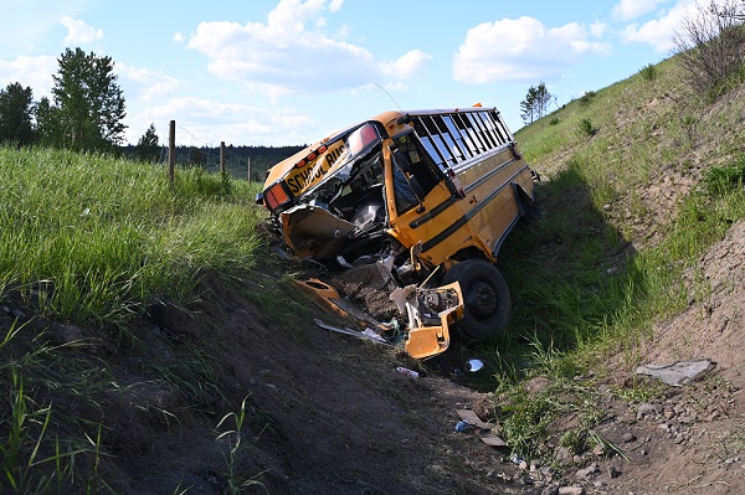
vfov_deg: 38.3
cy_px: 248
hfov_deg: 55.1
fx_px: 713
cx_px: 372
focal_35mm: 34
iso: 200
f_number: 5
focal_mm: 34.5
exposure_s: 1/250
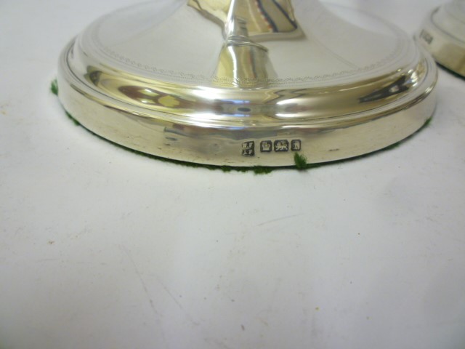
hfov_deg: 61.7
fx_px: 390
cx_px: 232
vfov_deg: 48.2
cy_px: 174
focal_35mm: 29
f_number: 3.3
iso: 160
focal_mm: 5.2
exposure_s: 1/30
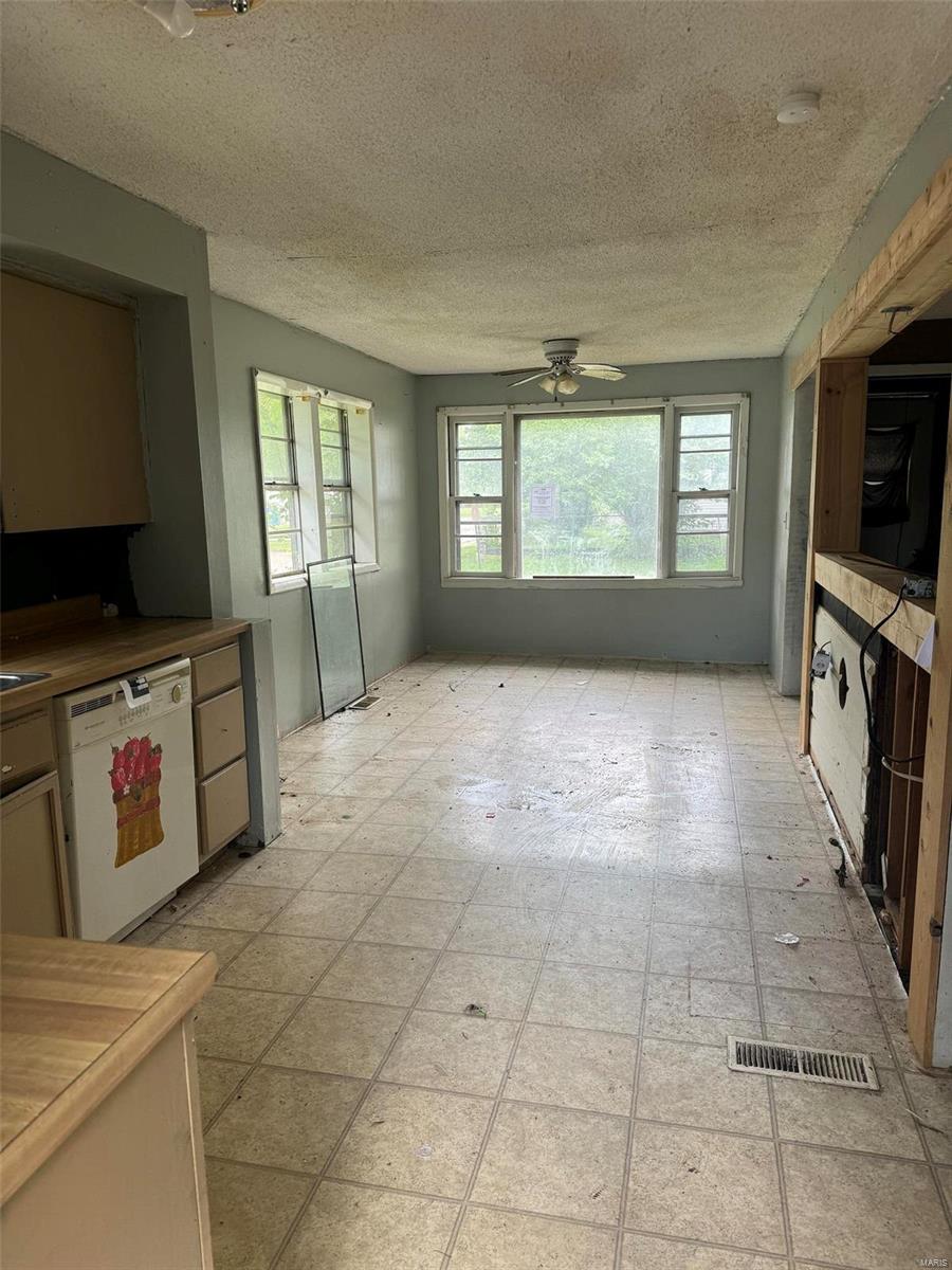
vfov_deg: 71.6
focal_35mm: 24
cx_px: 476
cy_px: 635
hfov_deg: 56.8
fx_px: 880
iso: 80
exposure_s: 1/121
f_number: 1.78
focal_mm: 6.76
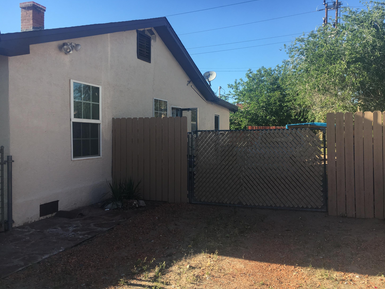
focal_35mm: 30
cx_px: 197
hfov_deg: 60.0
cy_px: 140
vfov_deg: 46.8
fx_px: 334
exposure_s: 1/620
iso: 25
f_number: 2.2
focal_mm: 4.15
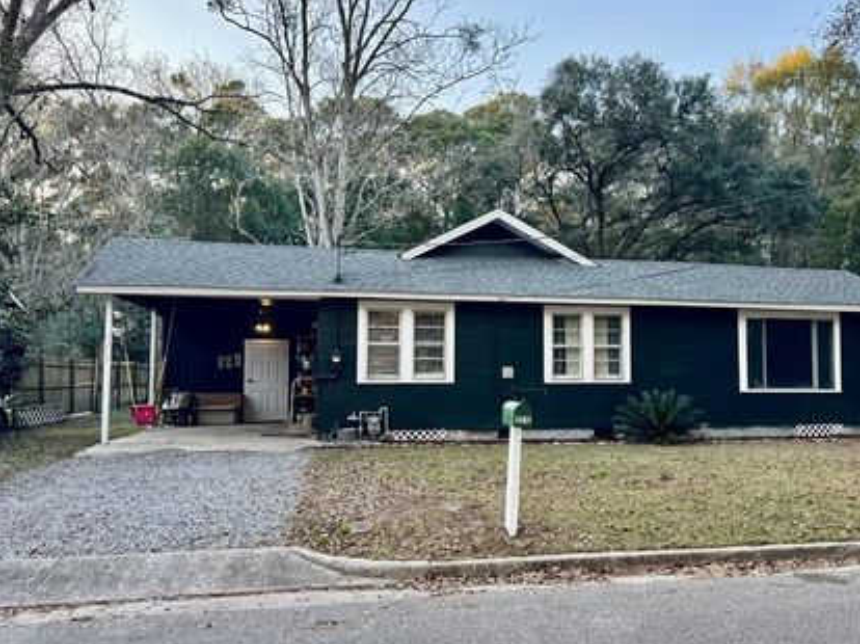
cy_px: 336
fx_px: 720
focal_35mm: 29
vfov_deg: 48.2
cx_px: 499
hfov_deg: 61.4
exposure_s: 1/186
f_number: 1.78
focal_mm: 6.76
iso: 80
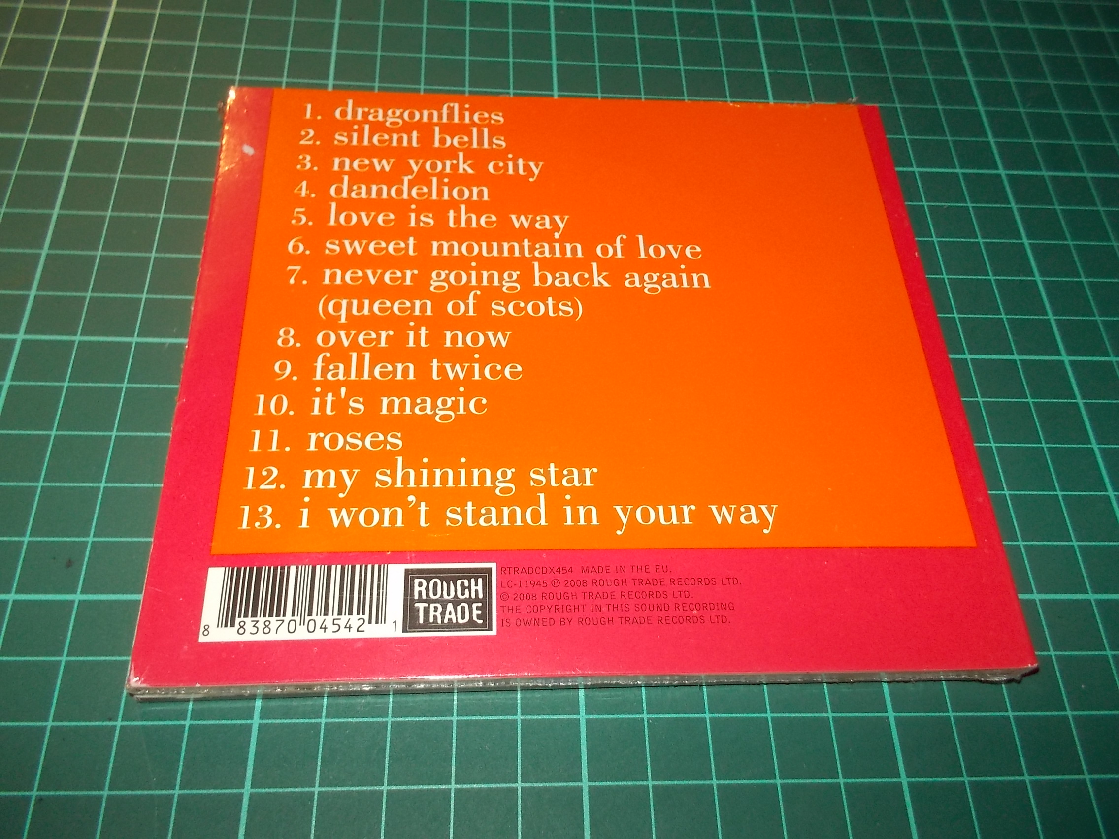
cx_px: 560
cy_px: 420
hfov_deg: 61.7
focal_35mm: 29
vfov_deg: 48.2
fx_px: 937
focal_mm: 4.1
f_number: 3.3
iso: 200
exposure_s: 1/30
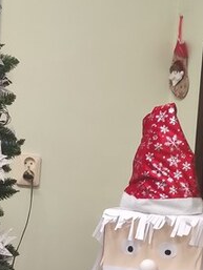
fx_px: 820
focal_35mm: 105
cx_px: 82
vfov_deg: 18.2
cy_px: 271
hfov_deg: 14.1
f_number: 1.89
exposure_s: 1/50
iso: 330
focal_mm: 5.43
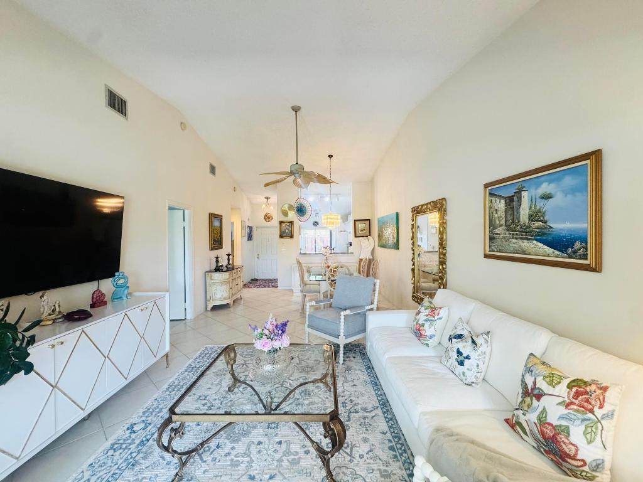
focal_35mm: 14
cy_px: 241
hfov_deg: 102.1
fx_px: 260
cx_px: 322
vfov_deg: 85.7
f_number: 2.2
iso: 250
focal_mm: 2.22
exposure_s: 1/120
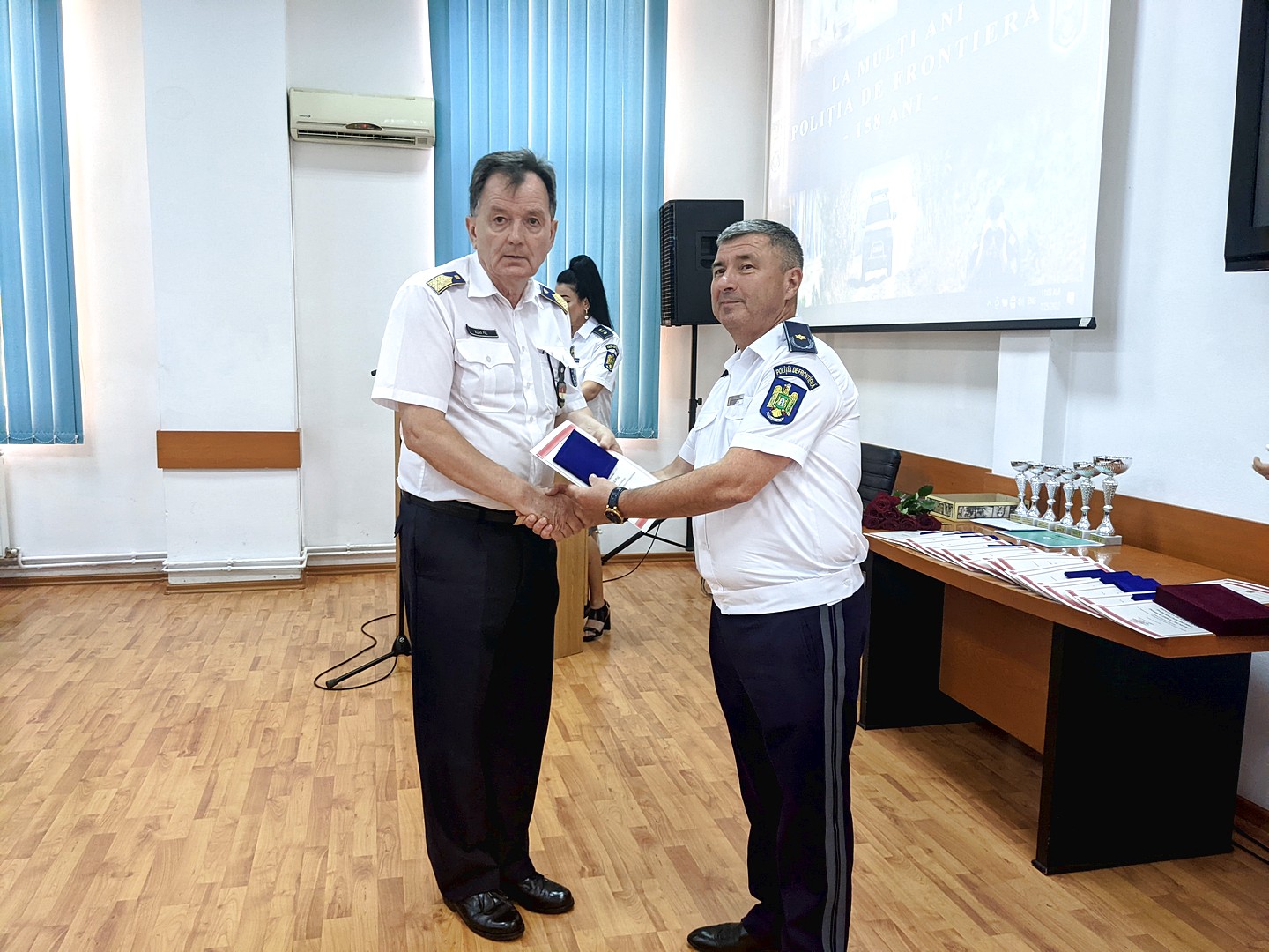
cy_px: 476
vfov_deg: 51.4
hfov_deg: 65.3
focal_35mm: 27
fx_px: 990
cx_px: 634
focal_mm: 4.38
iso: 181
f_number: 1.73
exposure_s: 1/49.9
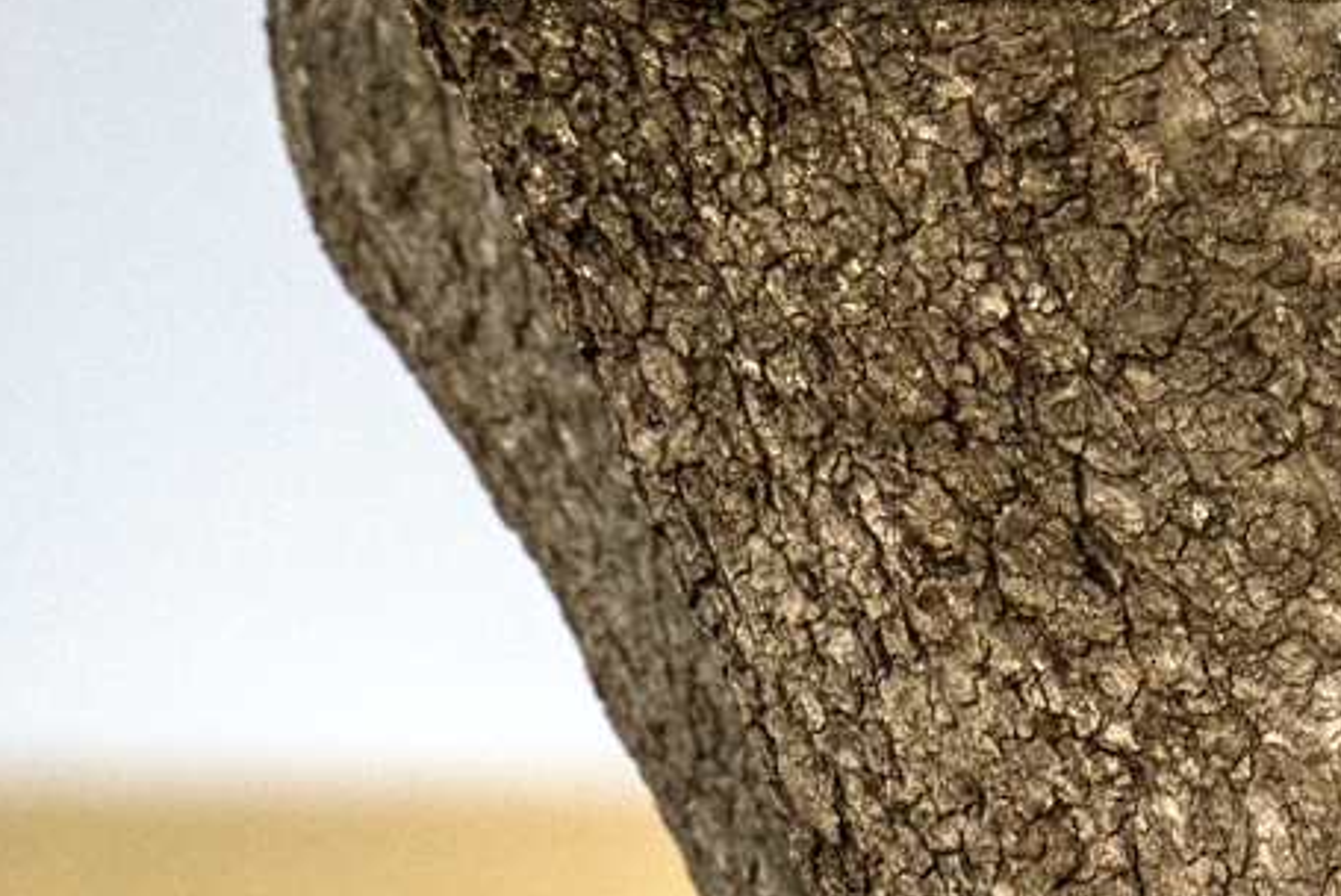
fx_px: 56393
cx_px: 2788
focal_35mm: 1513
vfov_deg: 0.9
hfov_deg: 1.4
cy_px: 1220
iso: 800
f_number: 5.6
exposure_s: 1/2000
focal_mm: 310
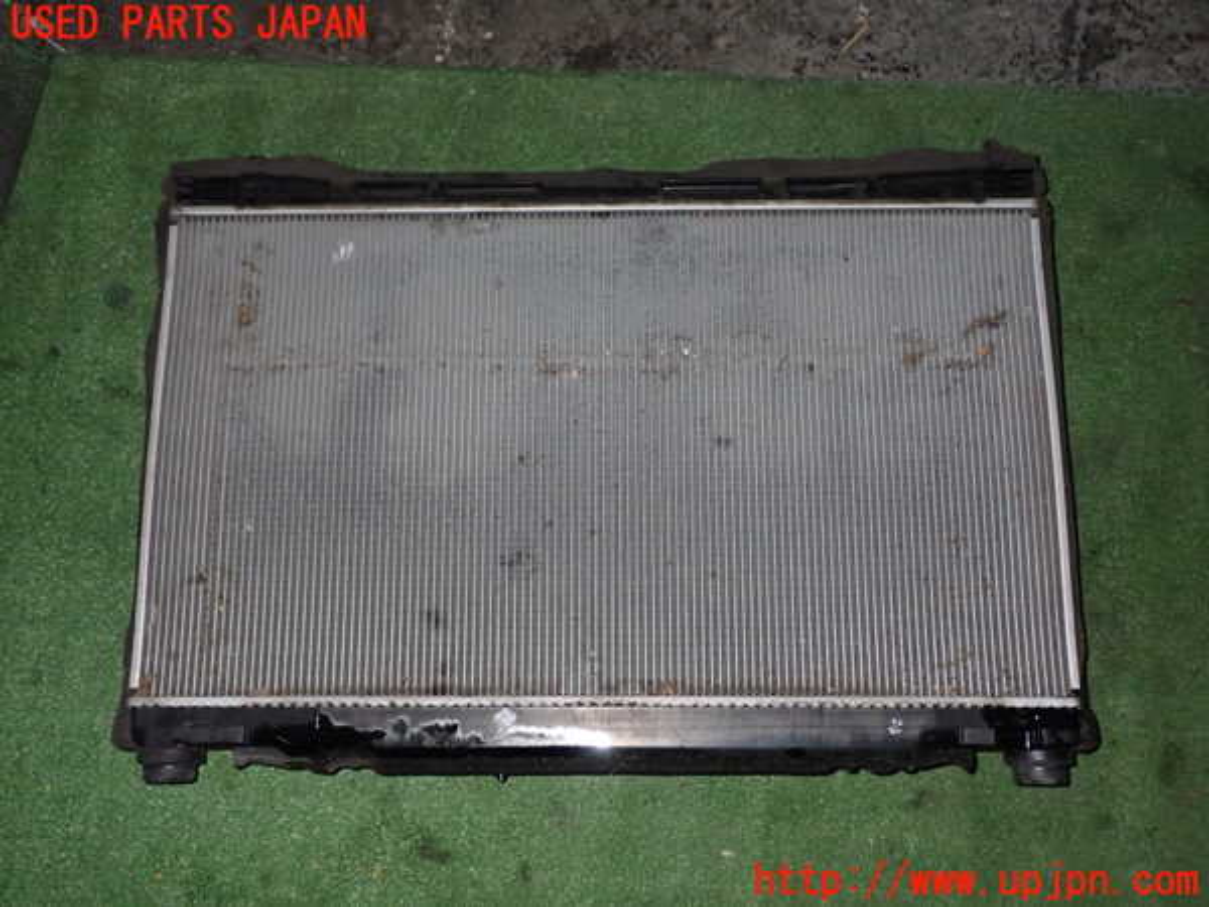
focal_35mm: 36
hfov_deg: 51.4
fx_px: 1257
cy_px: 454
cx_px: 604
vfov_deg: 39.7
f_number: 7.1
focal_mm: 6.37
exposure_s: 1/40
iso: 800
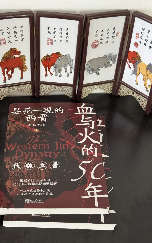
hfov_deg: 25.3
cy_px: 122
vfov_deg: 39.6
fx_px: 338
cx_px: 61
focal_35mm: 51
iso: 500
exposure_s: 1/40
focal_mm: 6.76
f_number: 1.78
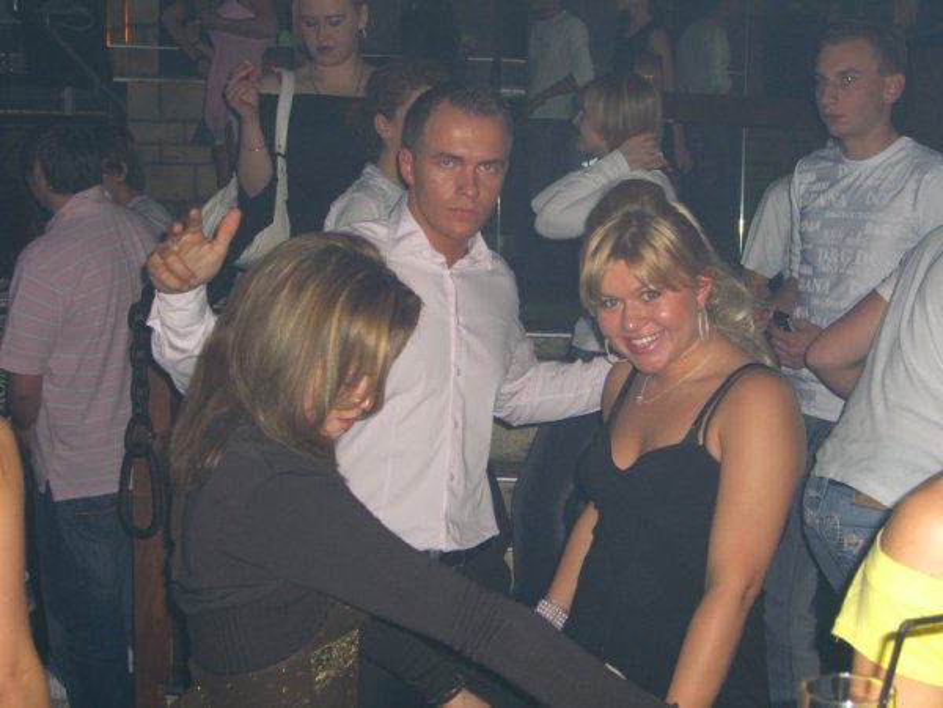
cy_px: 354
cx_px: 472
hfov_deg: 33.8
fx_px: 1553
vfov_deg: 25.7
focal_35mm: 57
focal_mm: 11.8
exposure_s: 1/60
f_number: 3.6
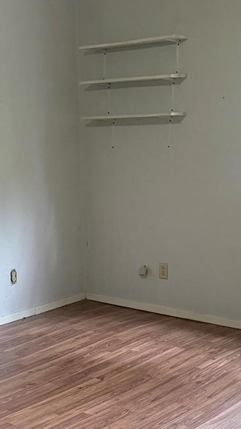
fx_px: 693
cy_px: 342
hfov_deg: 19.6
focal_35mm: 61
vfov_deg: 33.4
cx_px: 69
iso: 640
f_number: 1.78
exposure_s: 1/60
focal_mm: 6.76
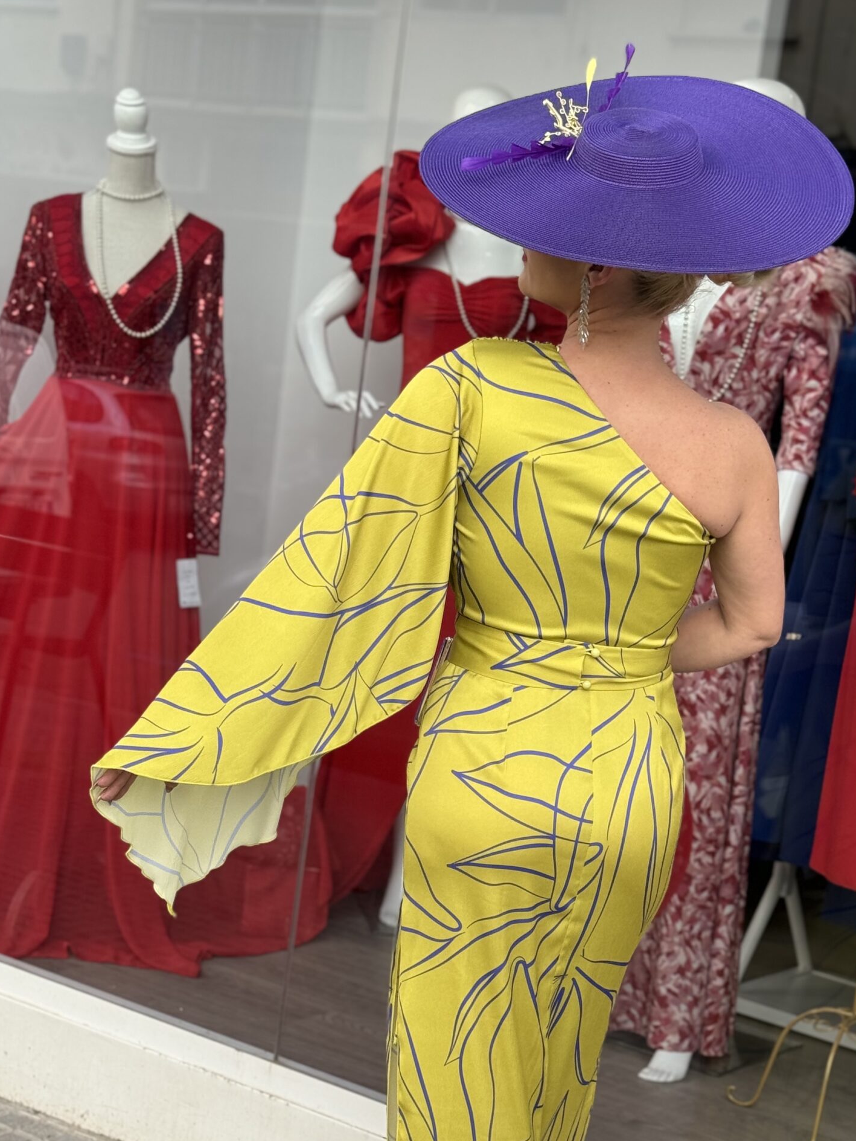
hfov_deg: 22.5
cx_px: 555
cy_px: 741
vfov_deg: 29.6
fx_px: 2143
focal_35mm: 65
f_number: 1.78
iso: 64
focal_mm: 6.86
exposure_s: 1/913
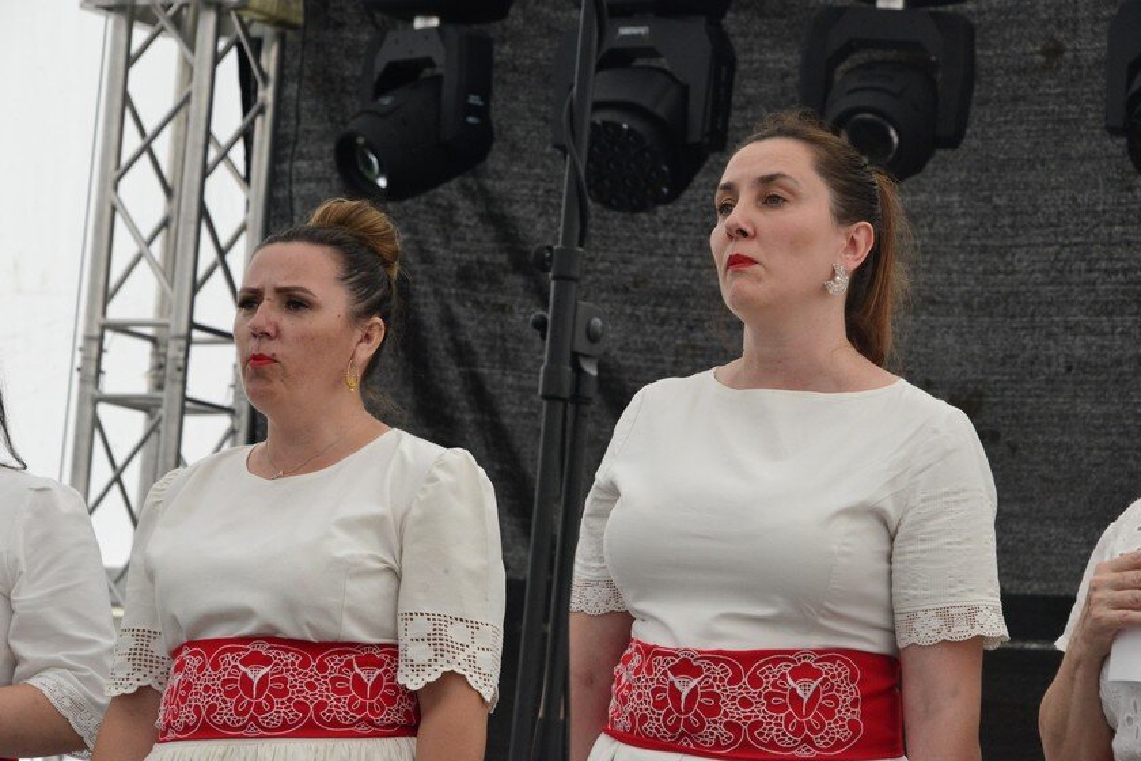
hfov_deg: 12.1
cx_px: 570
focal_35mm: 170
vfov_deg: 8.1
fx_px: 5388
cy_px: 380
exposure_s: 1/640
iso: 4000
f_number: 13
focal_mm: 170
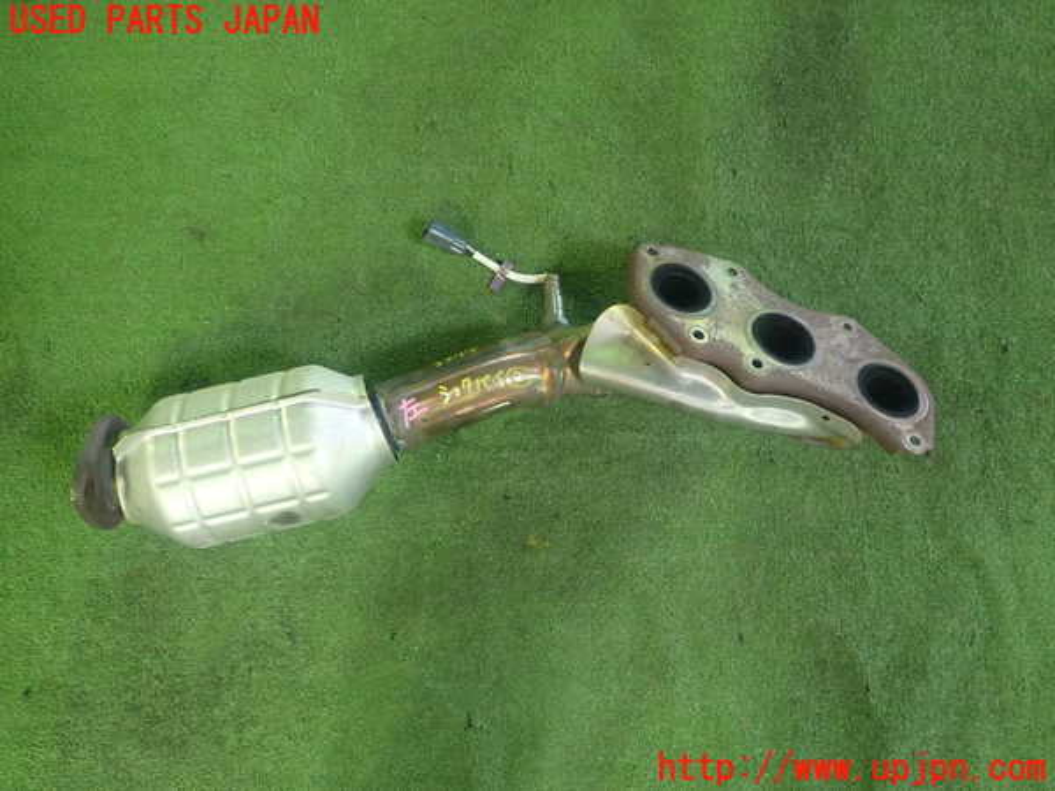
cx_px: 528
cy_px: 396
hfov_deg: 60.0
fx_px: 914
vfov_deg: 46.8
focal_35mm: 30
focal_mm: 5.4
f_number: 2.3
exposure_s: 1/30
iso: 400
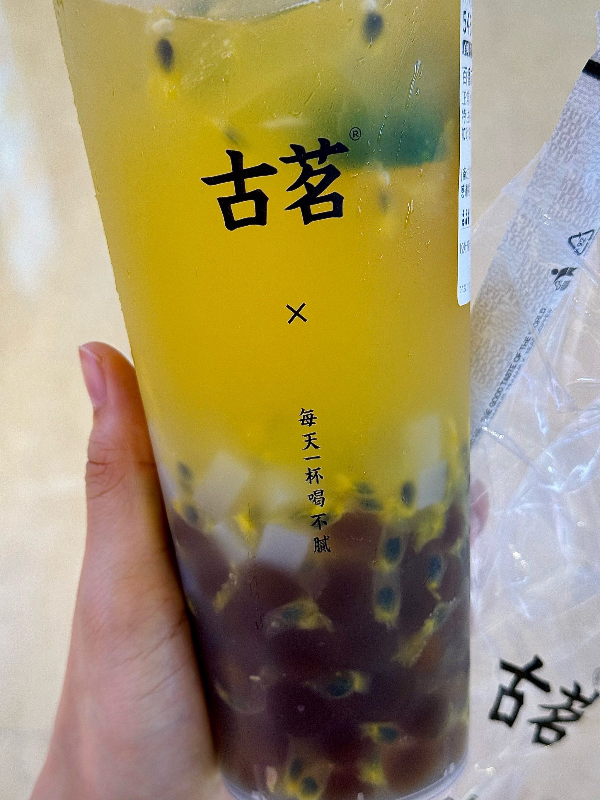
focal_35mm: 48
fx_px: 1109
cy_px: 400
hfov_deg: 30.3
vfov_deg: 39.7
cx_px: 300
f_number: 1.78
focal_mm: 6.76
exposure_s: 1/50
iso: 64
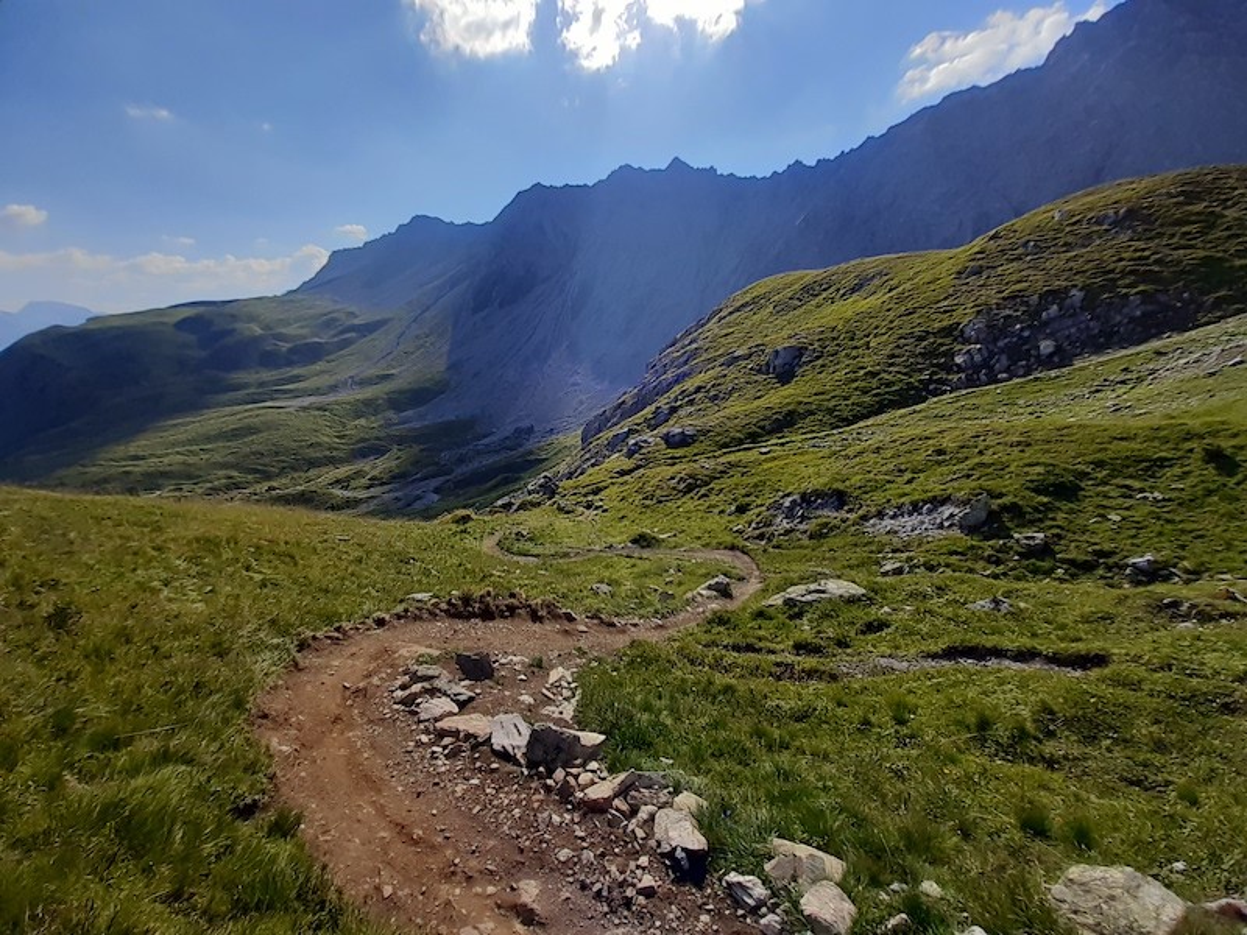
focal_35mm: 13
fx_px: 468
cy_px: 468
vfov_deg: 89.9
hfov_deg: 106.2
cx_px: 624
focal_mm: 1.13
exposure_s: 1/1065
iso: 40
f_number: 2.2
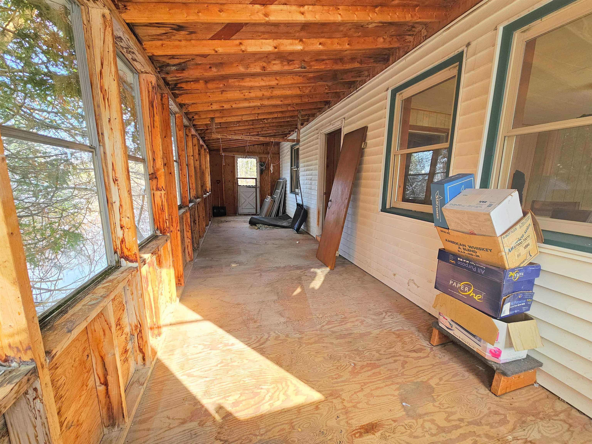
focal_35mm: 13
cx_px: 296
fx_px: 222
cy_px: 222
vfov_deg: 89.9
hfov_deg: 106.2
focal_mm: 2.2
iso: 100
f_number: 2.2
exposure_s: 1/207
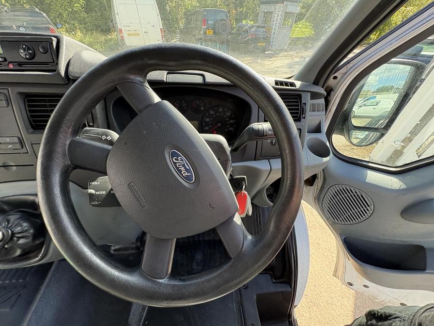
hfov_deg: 102.1
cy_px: 163
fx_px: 176
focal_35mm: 14
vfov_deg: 85.7
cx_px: 217
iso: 80
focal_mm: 2.22
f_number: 2.2
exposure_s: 1/133
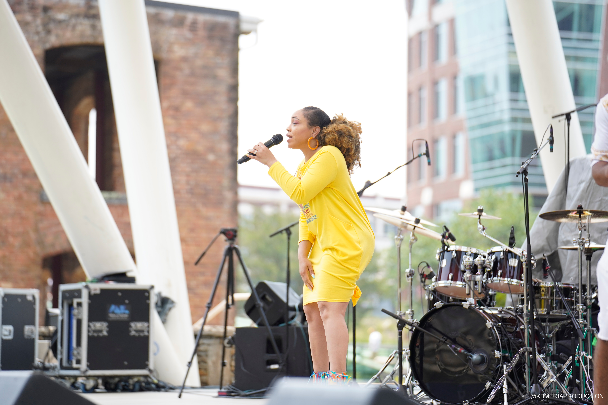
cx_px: 302
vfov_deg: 11.4
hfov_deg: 17.1
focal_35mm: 120
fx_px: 2027
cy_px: 203
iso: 500
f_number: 3.2
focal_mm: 119
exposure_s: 1/1600
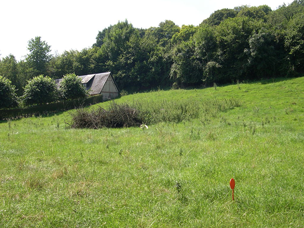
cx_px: 152
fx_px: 334
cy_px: 114
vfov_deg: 37.7
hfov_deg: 49.0
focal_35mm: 38
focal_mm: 8
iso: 100
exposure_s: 1/92.1
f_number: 7.6
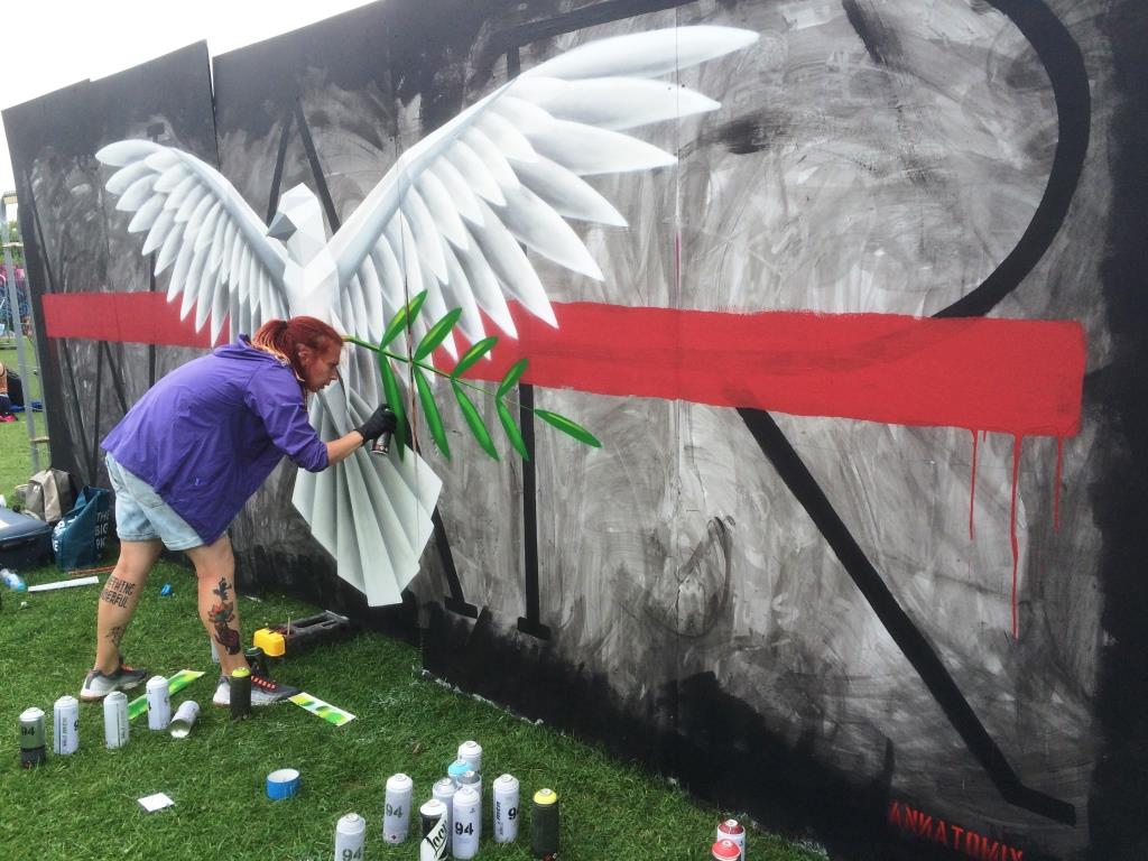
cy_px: 430
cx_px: 574
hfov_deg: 61.7
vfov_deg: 48.2
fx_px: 962
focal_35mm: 29
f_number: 2.2
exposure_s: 1/376
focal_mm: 4.15
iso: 32
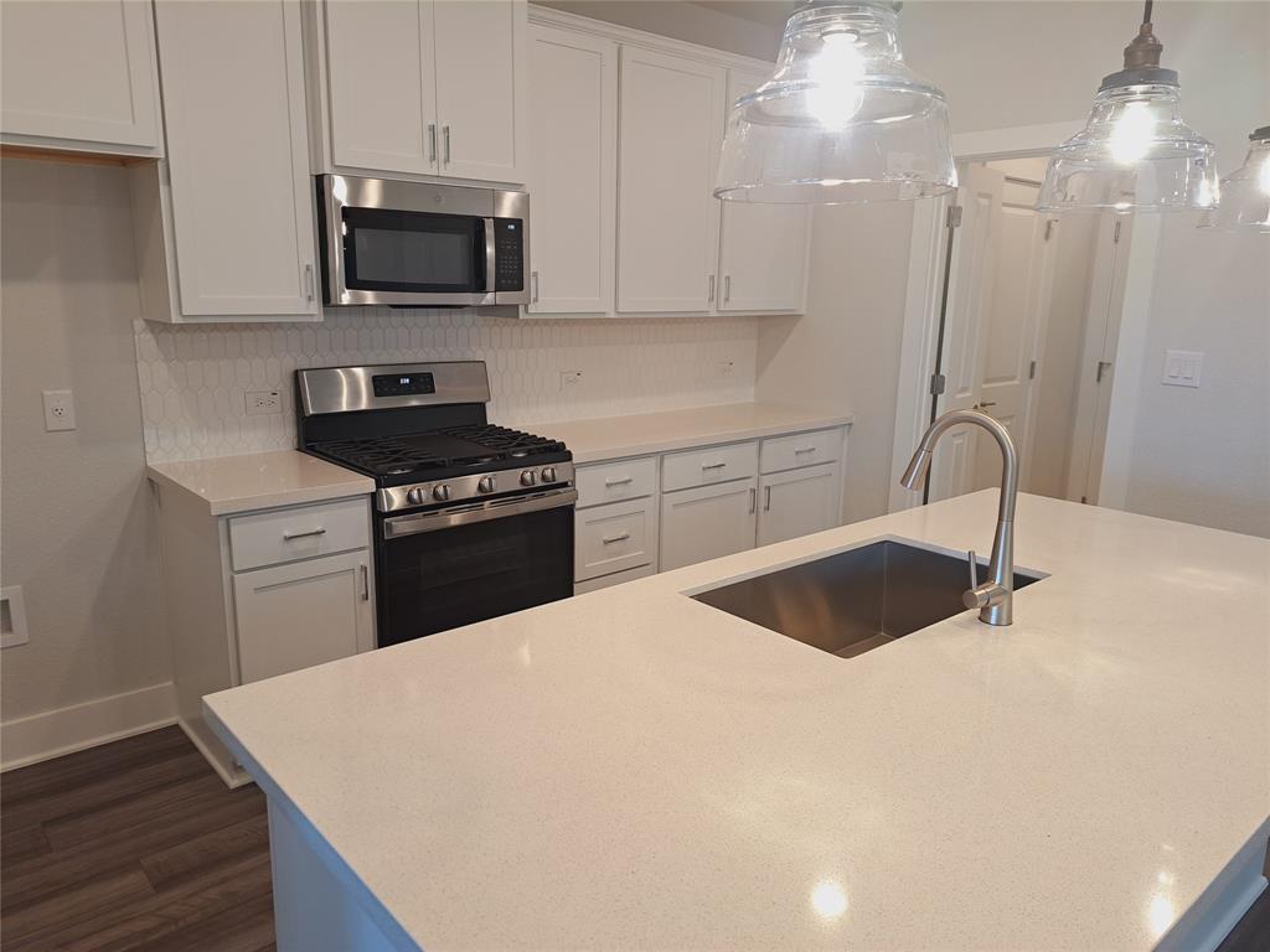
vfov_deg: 56.8
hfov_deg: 71.6
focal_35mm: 24
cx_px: 635
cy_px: 476
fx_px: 881
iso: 64
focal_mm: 5.23
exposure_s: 1/60
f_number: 1.8
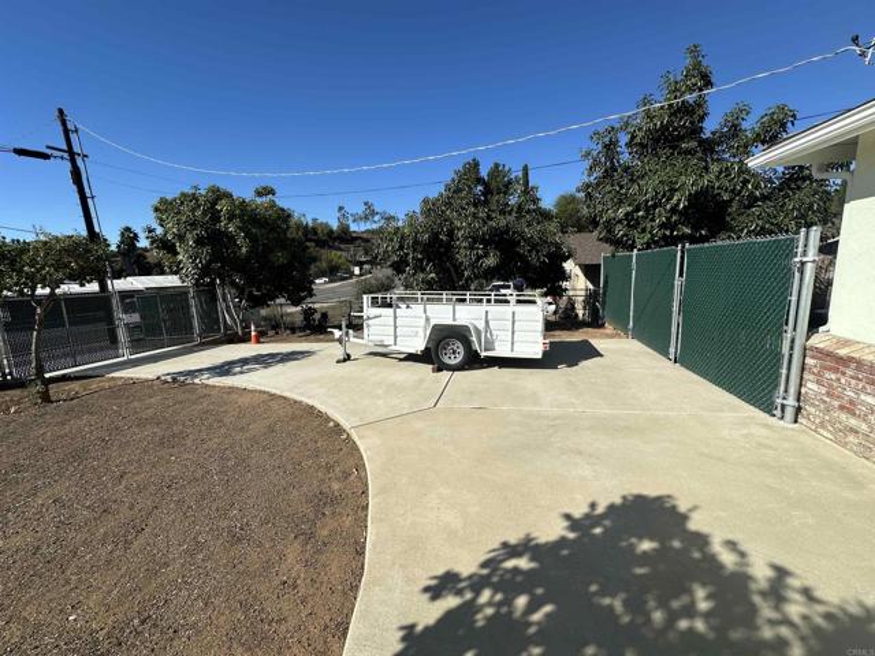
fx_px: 354
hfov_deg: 102.1
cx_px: 438
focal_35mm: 14
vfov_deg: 85.7
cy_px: 328
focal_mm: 2.22
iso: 50
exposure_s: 1/2959
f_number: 2.2
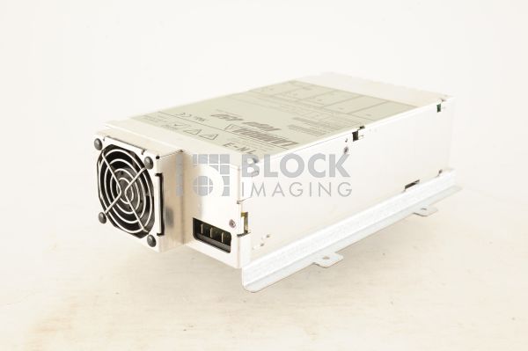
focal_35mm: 50
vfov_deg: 26.9
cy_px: 176
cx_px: 264
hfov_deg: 39.6
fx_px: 733
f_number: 11
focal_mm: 50
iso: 1600
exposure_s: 1/125
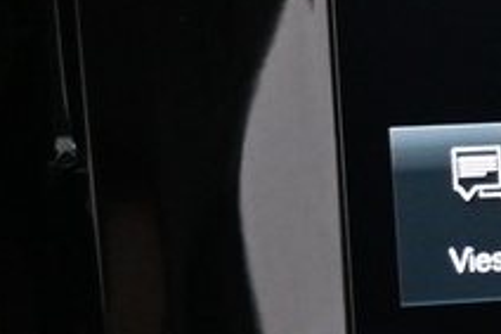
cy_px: 190
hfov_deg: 9.7
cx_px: 922
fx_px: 2794
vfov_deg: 6.8
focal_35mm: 201
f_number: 3.5
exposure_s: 1/30
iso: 2200
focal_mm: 17.5
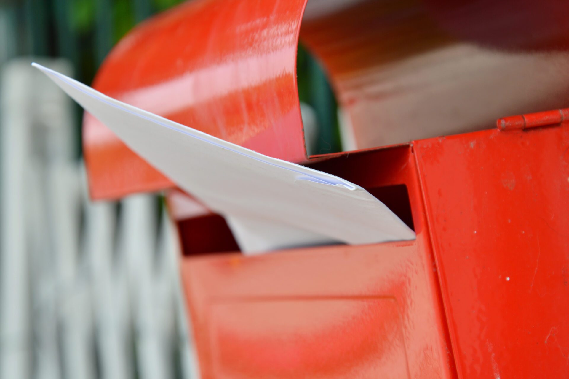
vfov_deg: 9.3
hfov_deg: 14.0
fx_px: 2322
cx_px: 284
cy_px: 190
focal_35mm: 147
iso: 100
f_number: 8
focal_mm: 98
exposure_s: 1/100
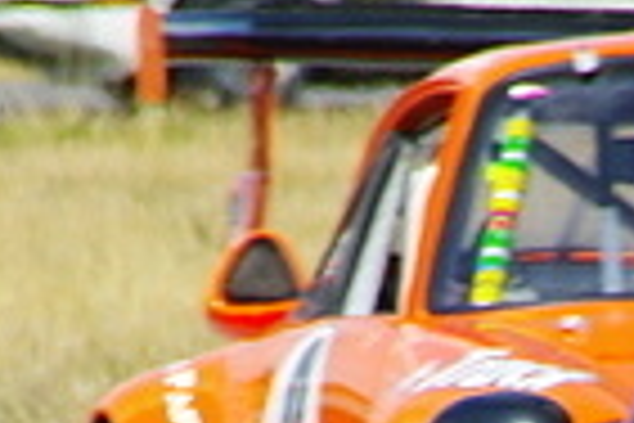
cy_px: 688
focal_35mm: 2128
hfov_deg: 1.0
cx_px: 850
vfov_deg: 0.6
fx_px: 37474
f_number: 9
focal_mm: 250
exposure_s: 1/200
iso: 100
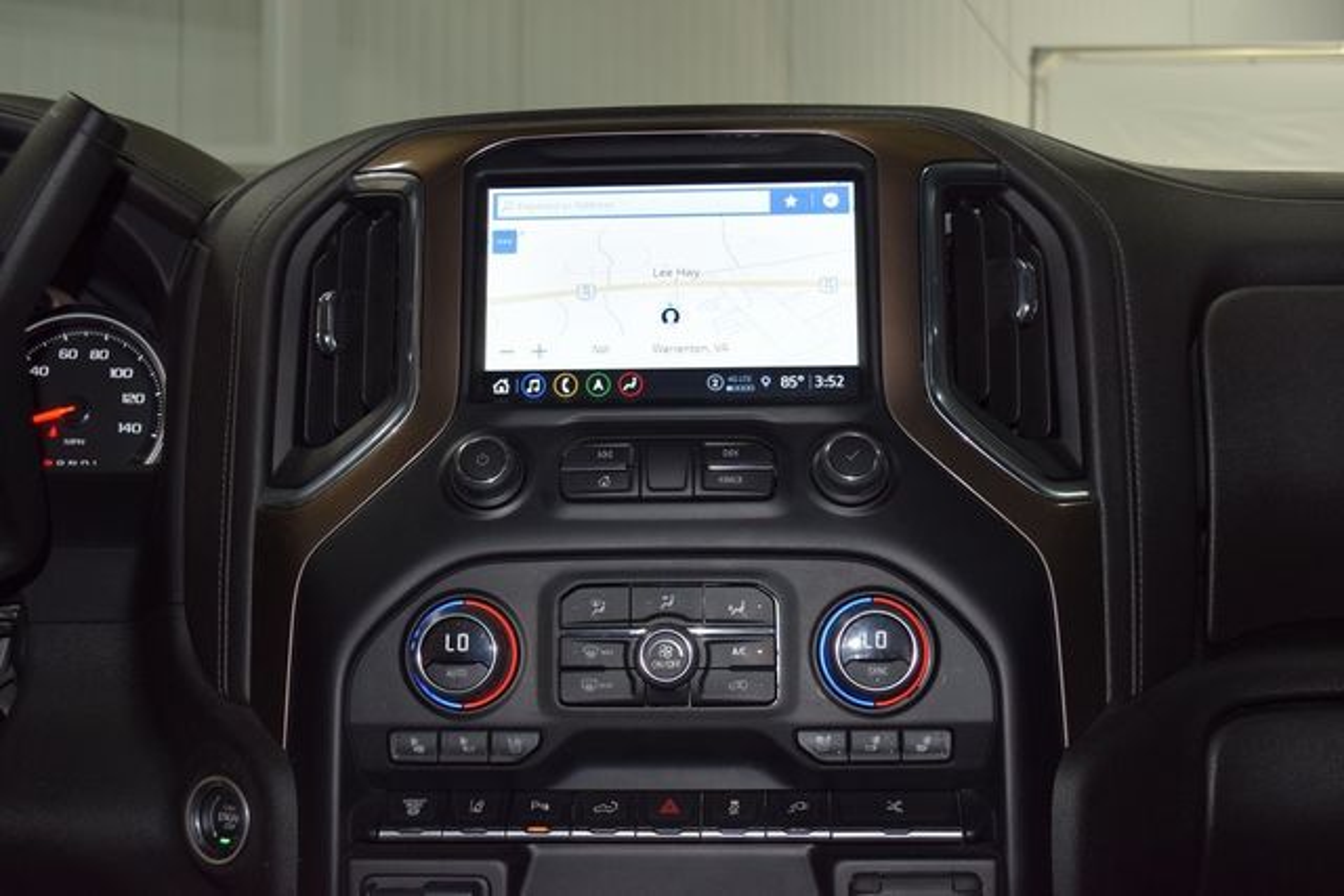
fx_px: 1624
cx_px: 672
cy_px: 448
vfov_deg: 30.9
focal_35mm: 44
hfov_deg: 45.0
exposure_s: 1/125
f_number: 5.6
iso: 800
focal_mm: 29
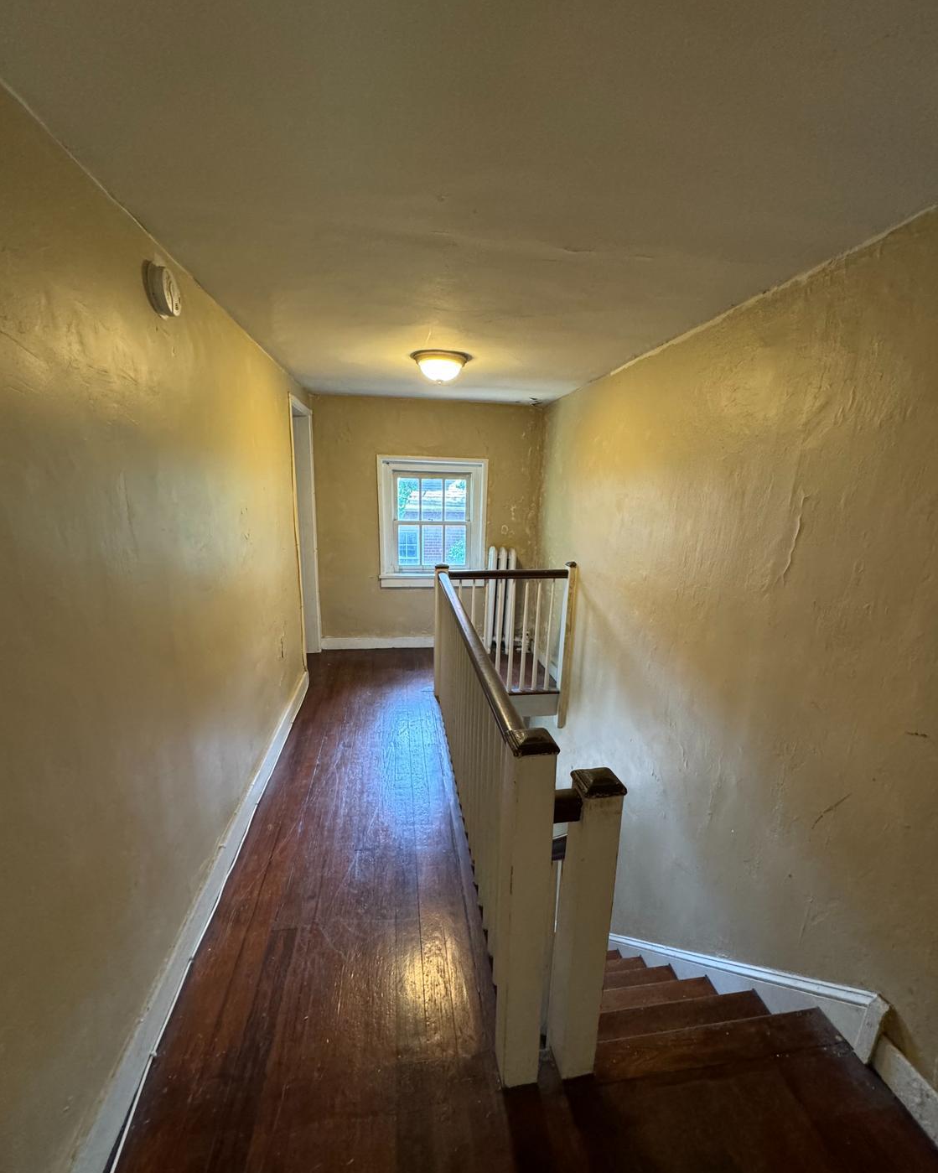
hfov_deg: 84.0
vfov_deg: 96.6
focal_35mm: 15
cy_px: 628
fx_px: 521
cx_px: 469
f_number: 2.2
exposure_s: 1/60
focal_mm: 2.22
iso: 400
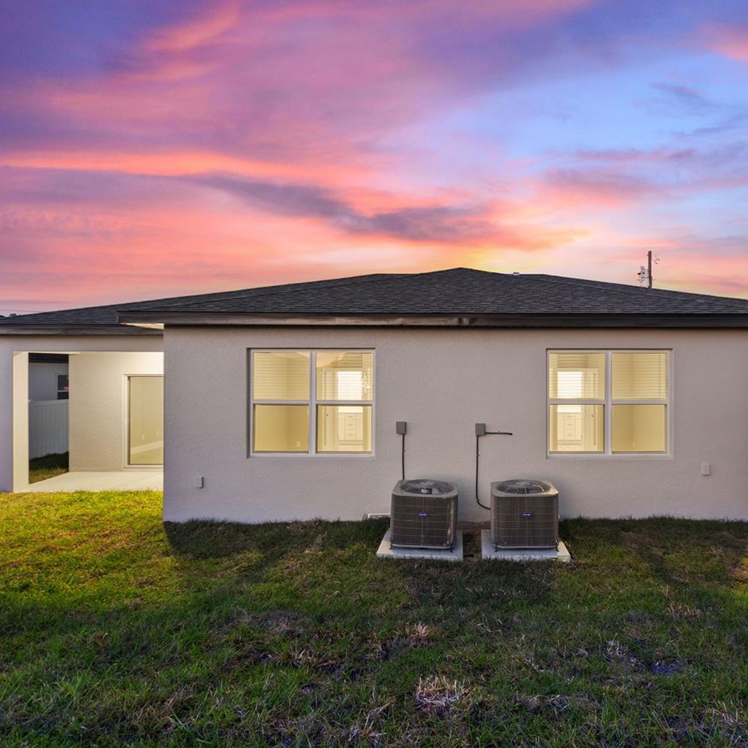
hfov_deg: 73.5
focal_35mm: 20
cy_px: 360
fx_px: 489
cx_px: 469
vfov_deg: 74.8
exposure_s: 2
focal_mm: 10
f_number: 4.5
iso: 400
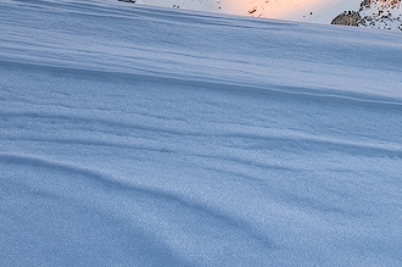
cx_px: 565
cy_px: 174
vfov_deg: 15.0
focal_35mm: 91
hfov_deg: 20.0
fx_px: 1015
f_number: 13
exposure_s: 1/15
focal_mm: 20
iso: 100
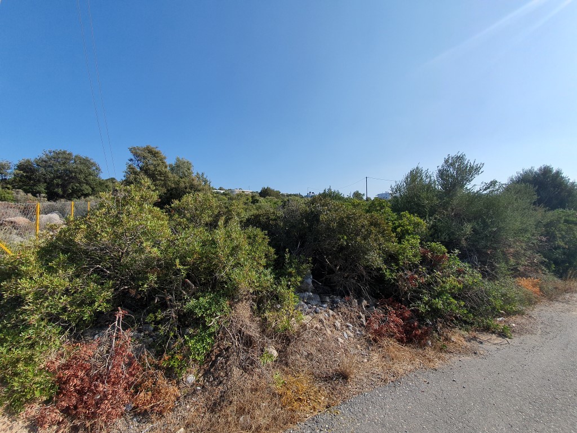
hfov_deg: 106.2
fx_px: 217
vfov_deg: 89.9
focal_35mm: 13
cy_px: 216
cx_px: 288
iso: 50
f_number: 2.2
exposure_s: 1/1512
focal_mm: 1.8
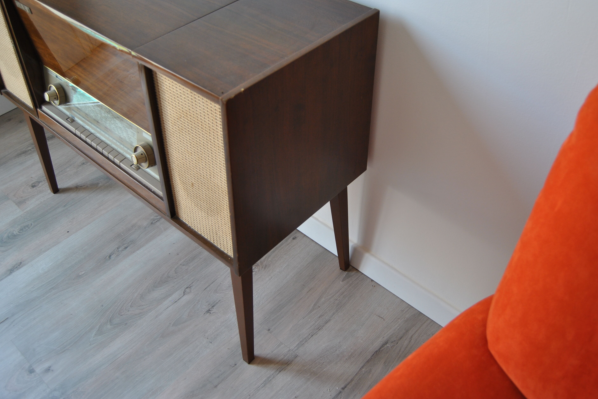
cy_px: 196
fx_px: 565
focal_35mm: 34
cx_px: 300
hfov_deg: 55.8
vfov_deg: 38.9
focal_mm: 22
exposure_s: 1/50
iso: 200
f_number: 3.5
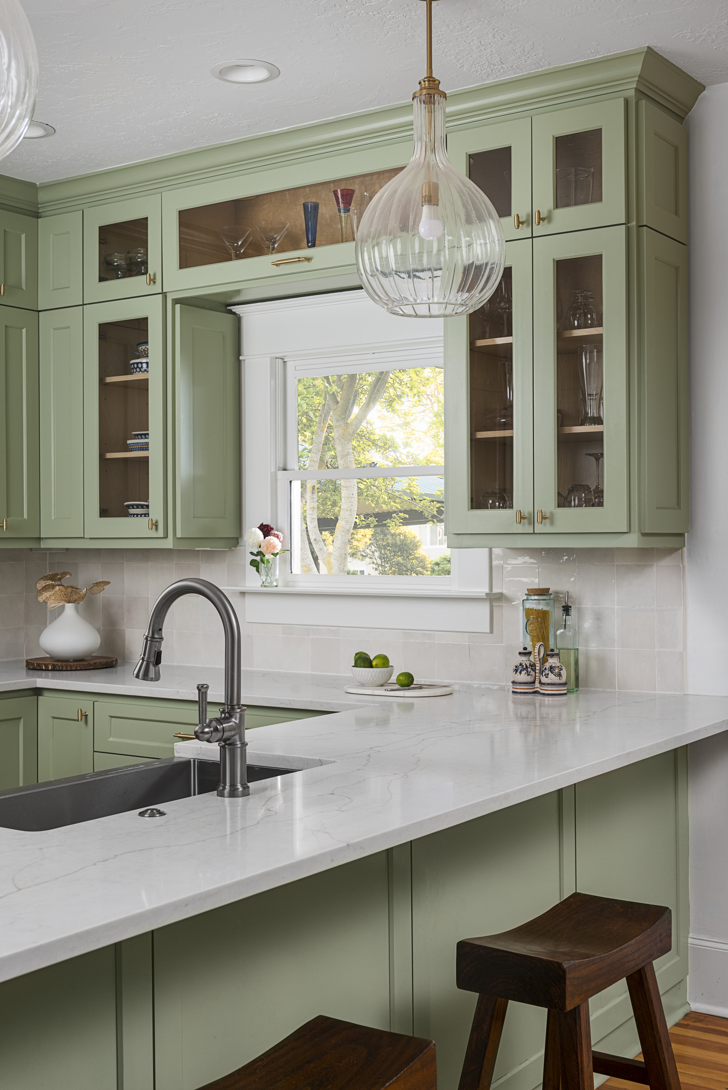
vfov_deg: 44.5
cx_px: 364
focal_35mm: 44
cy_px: 545
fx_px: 1334
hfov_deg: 30.5
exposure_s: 1/250
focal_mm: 44
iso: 640
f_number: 8
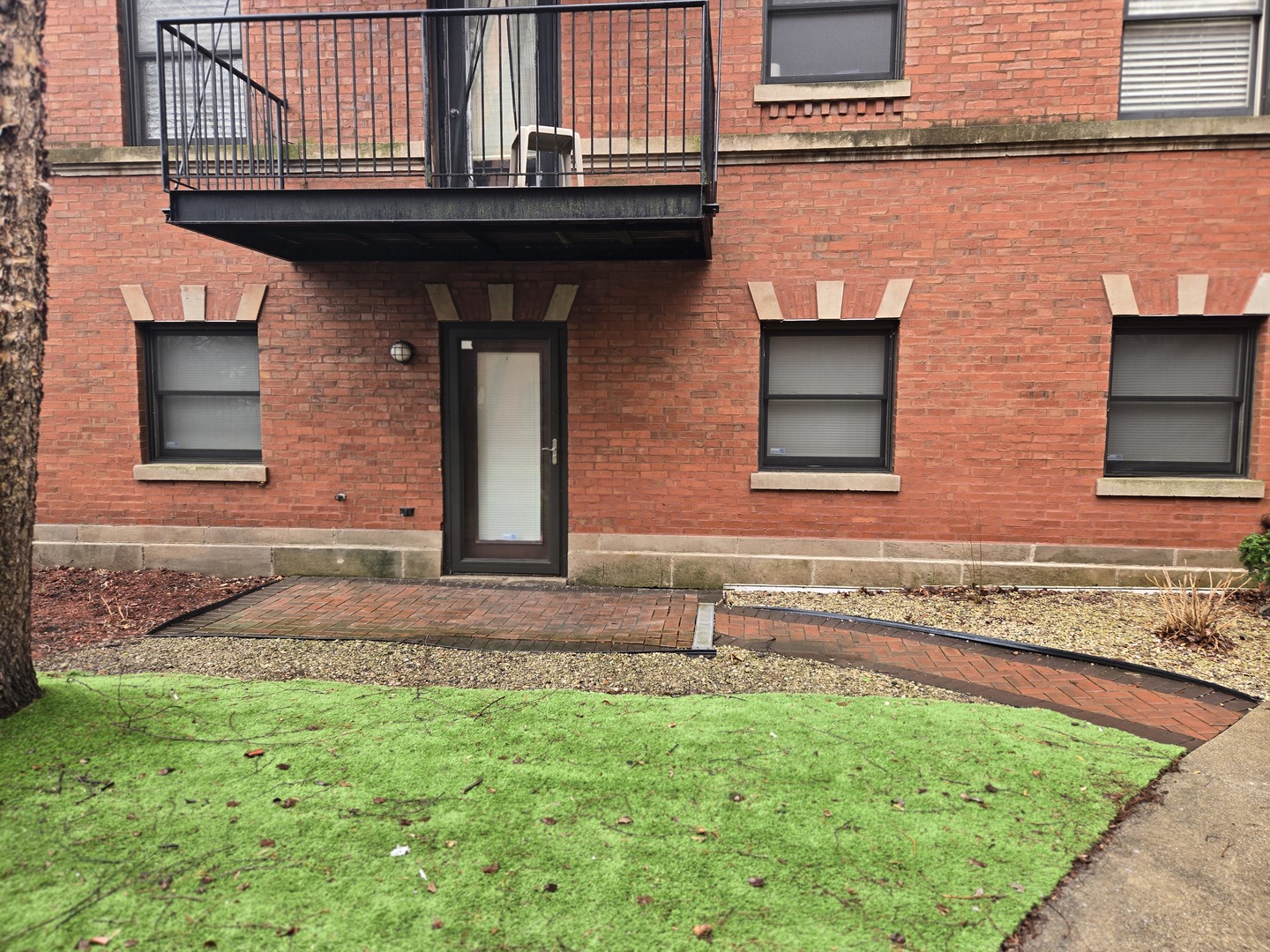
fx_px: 844
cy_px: 476
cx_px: 635
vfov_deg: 58.9
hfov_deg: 73.9
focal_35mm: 23
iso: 50
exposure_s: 1/120
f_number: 1.8
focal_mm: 5.4
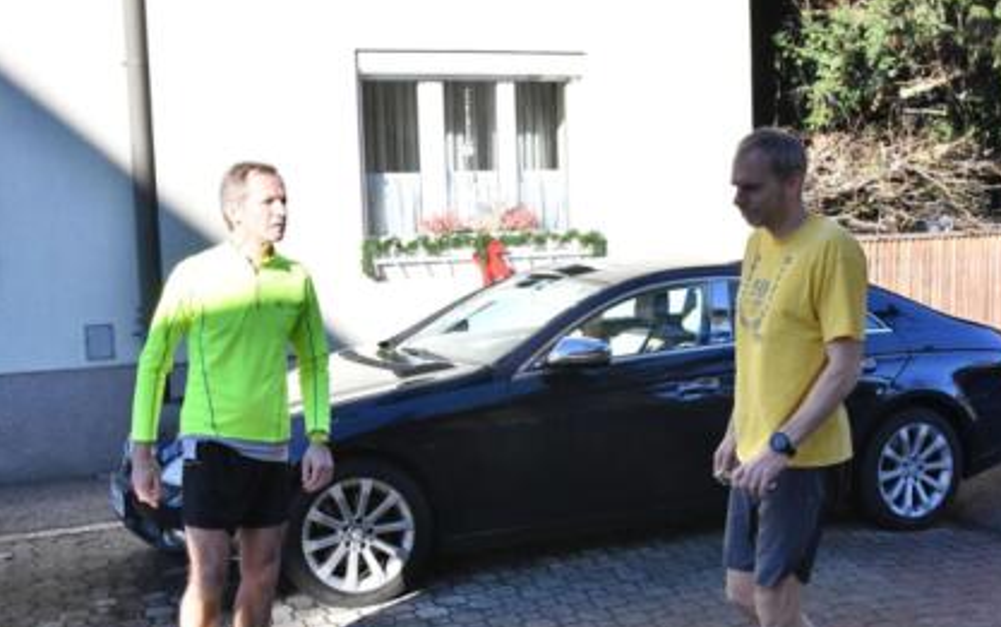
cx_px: 555
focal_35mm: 44
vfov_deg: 29.2
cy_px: 371
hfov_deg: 45.2
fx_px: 1201
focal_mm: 24
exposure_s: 1/640
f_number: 13
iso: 2000
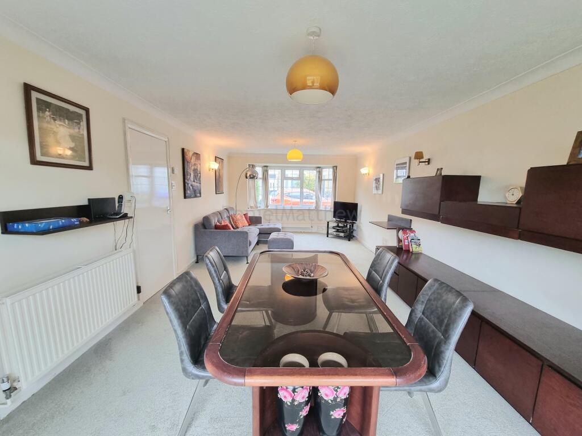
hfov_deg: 106.2
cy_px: 218
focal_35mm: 13
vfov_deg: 89.9
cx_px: 291
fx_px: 219
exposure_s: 1/50
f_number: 2.2
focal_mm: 2.2
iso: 160
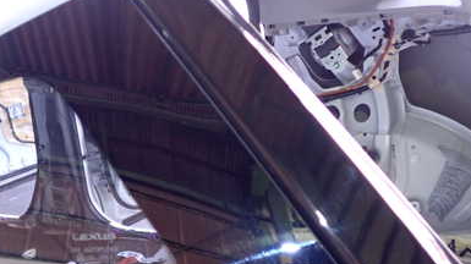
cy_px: 182
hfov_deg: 39.9
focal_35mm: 51
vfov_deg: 23.3
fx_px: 637
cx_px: 142
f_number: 2.3
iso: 400
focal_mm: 5.4
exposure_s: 1/30
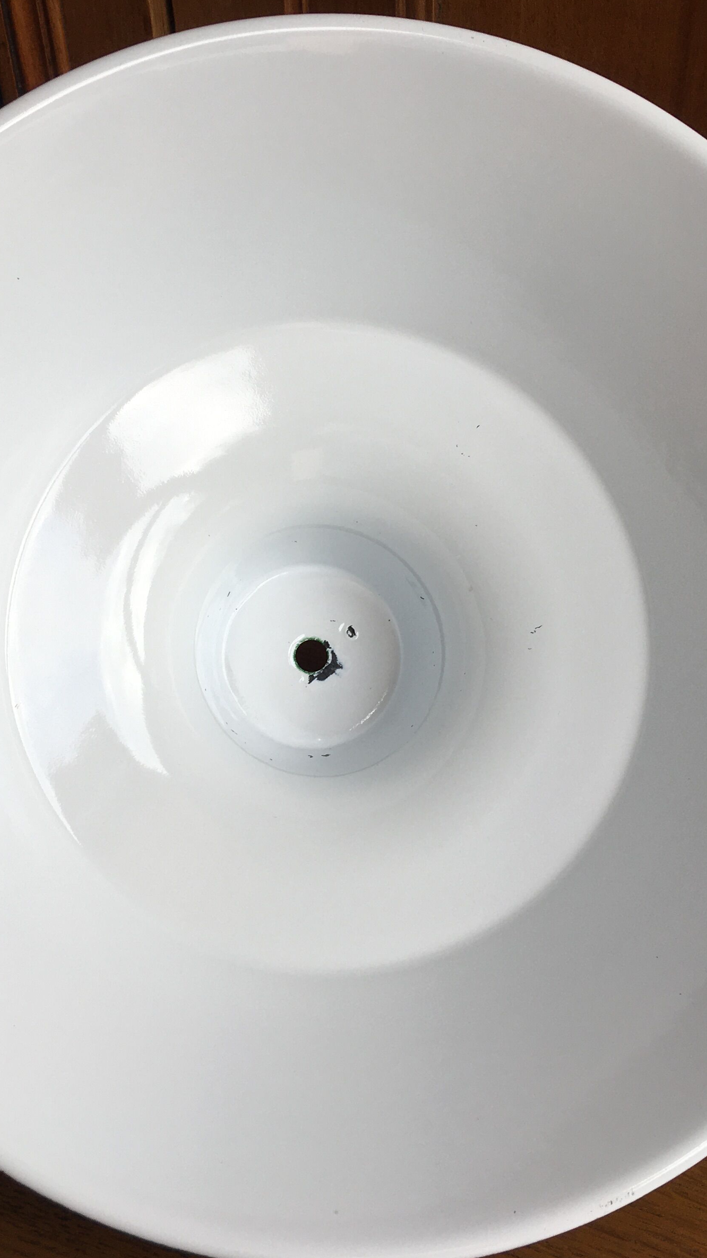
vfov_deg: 47.4
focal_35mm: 43
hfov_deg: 27.7
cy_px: 625
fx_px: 1434
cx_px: 337
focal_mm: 4.15
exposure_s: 1/167
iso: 25
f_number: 2.2
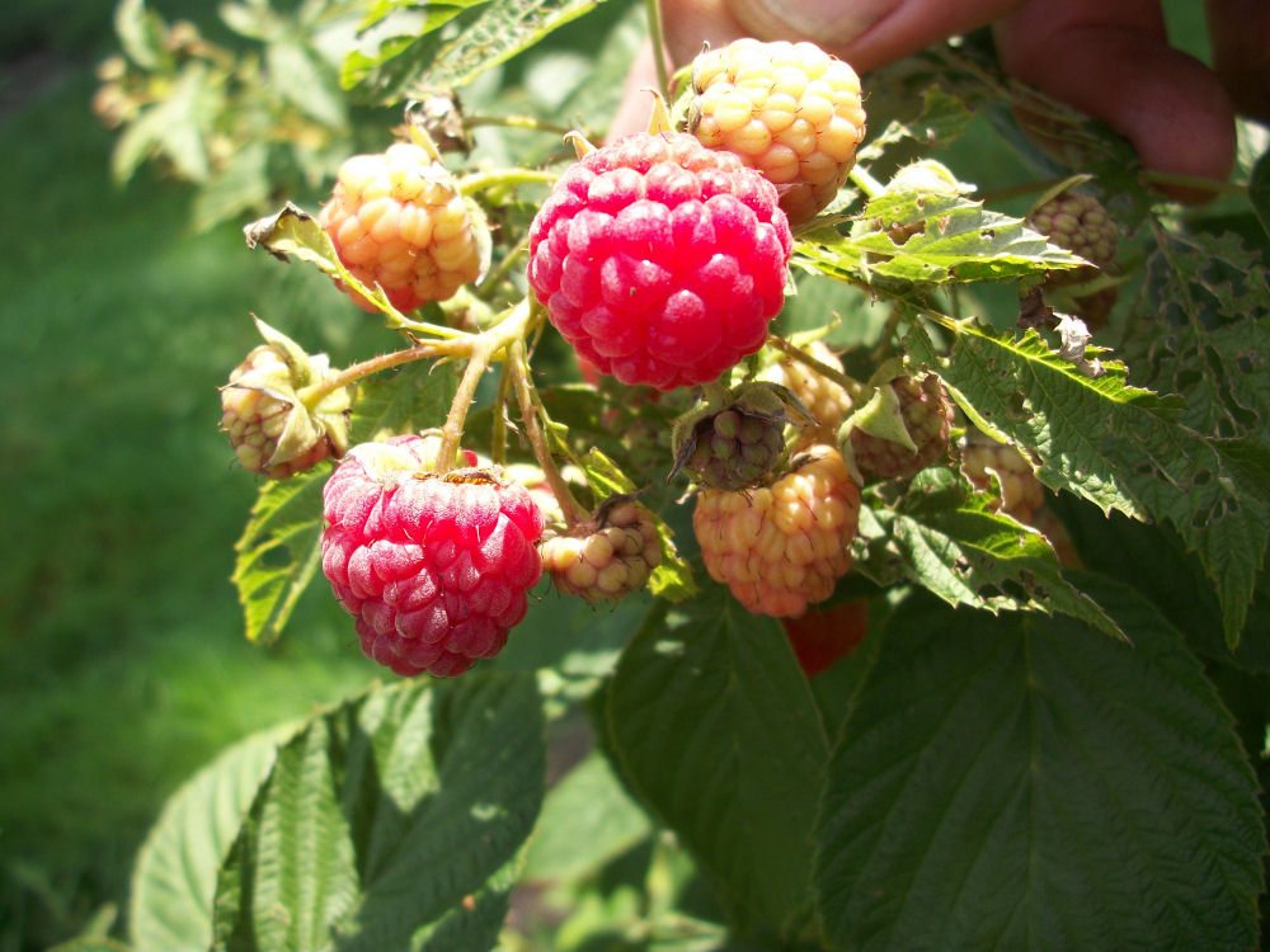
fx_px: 1284
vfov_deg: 40.7
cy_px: 476
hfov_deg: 52.6
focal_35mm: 35
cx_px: 635
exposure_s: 1/400
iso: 80
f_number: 3.1
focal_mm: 6.3
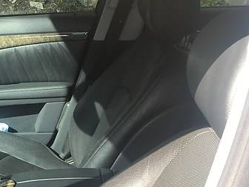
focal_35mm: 69
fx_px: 496
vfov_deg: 20.9
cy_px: 166
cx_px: 18
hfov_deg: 27.0
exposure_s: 1/117
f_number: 2.2
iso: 25
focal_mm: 4.2
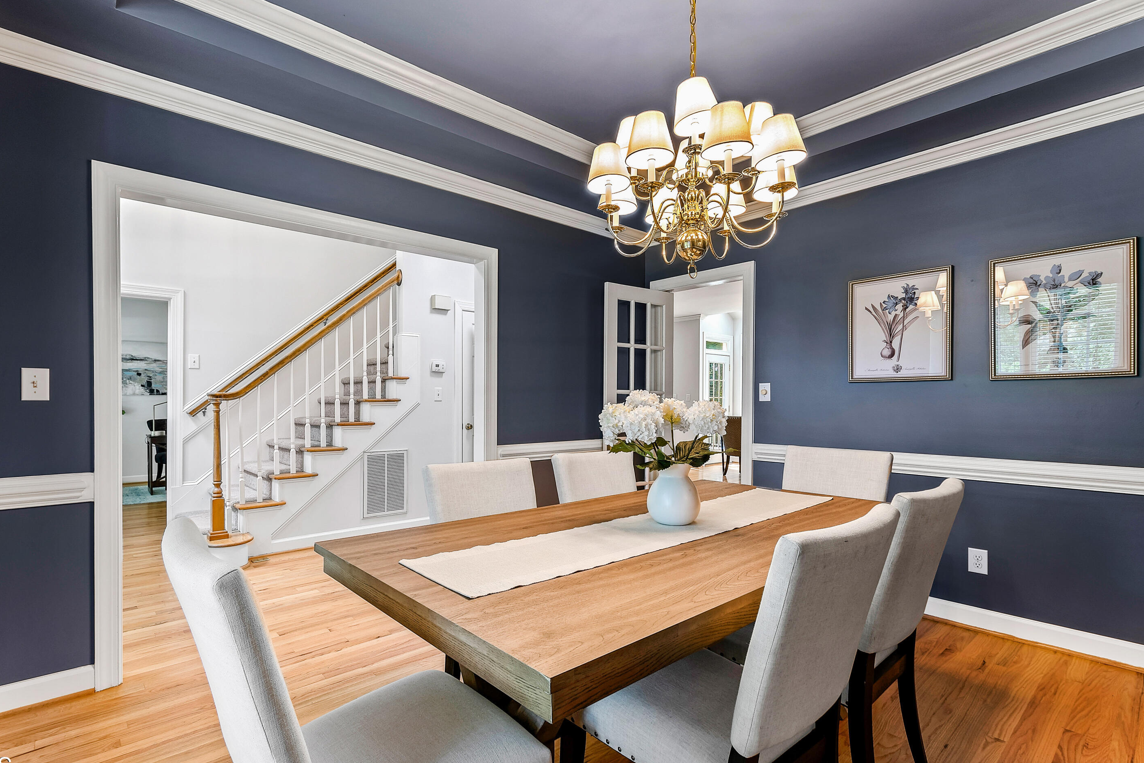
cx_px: 560
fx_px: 508
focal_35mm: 16
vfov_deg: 73.7
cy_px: 396
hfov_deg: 96.7
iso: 100
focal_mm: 10
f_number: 8
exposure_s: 1
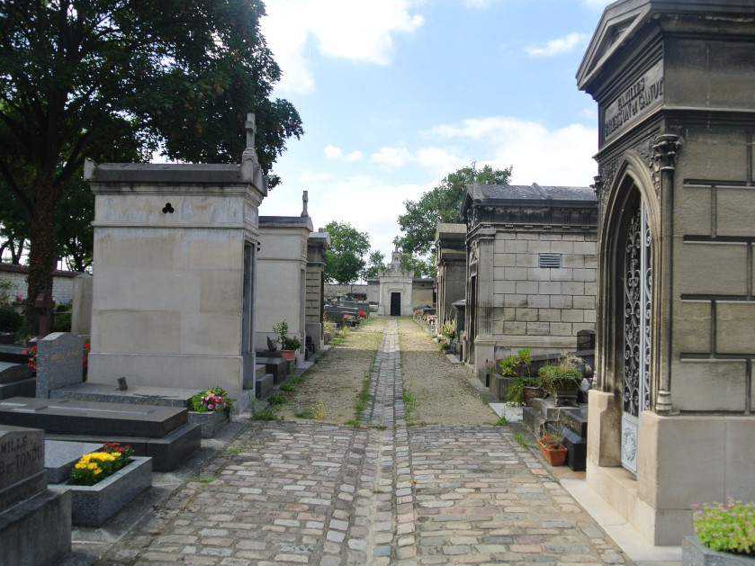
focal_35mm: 30
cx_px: 384
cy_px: 290
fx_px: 654
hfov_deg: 60.0
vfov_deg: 46.8
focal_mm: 10
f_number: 4.5
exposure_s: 1/400
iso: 100
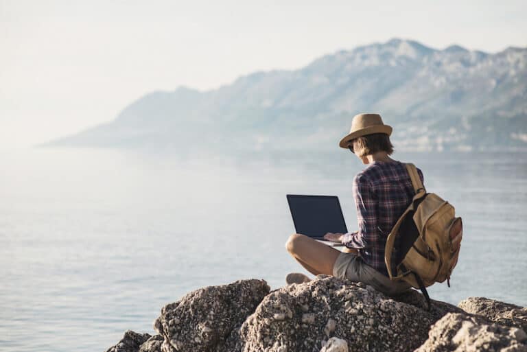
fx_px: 1245
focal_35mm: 85
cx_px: 264
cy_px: 176
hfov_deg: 23.9
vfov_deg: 16.1
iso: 200
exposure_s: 1/3200
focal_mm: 85
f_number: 3.5
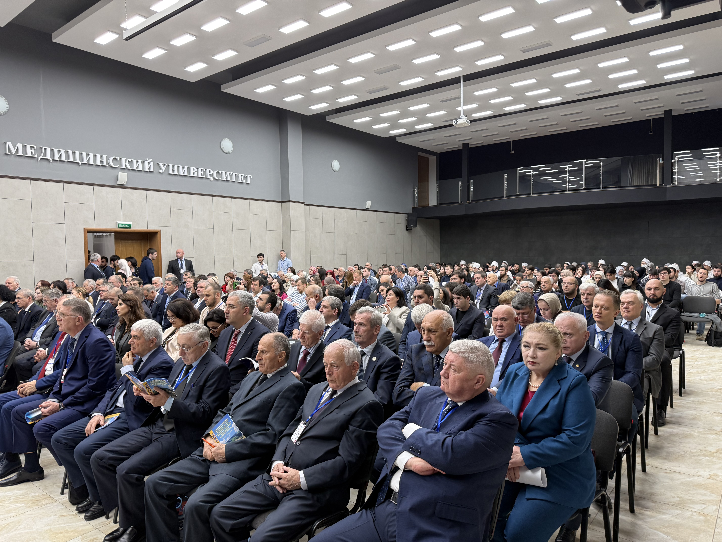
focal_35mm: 24
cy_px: 271
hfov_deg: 71.6
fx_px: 501
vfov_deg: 56.8
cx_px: 361
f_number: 1.78
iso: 160
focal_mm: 6.76
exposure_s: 1/100
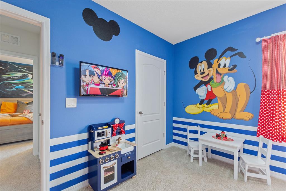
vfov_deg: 77.3
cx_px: 143
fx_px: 119
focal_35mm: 15
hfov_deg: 100.4
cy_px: 96
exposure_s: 1/3
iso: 400
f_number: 4.5
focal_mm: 10
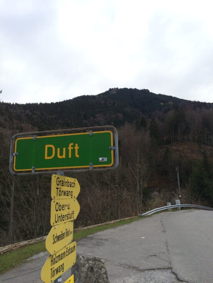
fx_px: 238
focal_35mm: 29
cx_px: 106
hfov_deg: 48.3
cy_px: 142
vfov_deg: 61.6
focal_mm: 4.15
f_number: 2.2
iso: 32
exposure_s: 1/1140
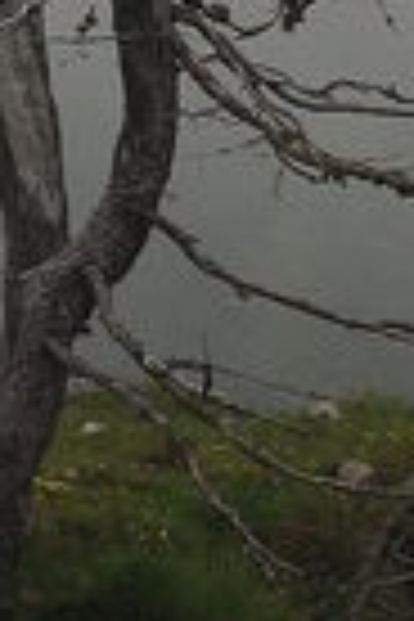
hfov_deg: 3.0
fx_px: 7848
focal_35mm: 455
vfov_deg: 4.5
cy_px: -346
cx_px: 313
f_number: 8
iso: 400
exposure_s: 1/1000
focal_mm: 105
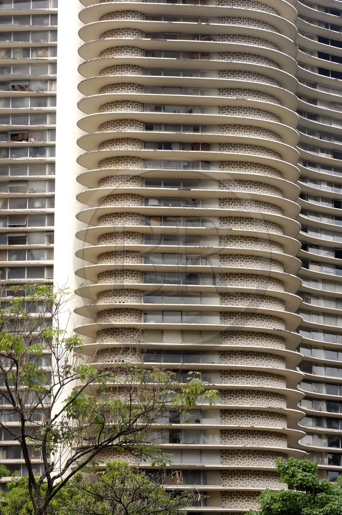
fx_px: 1501
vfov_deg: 19.5
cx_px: 171
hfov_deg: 13.0
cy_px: 258
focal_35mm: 105
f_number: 6
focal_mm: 70
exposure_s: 1/160
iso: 160
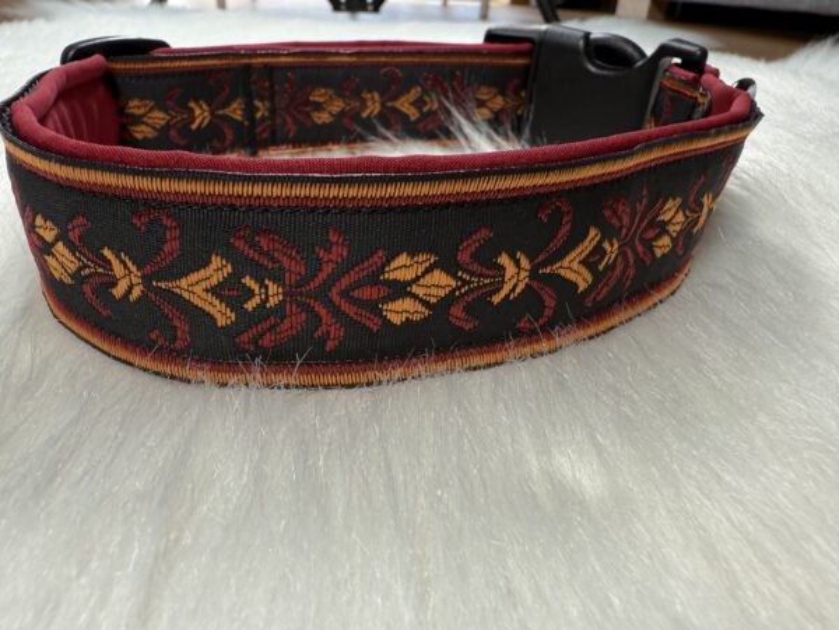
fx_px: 582
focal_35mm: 24
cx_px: 420
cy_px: 315
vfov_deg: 56.8
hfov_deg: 71.6
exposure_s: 1/99
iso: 50
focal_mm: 2.22
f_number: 2.2
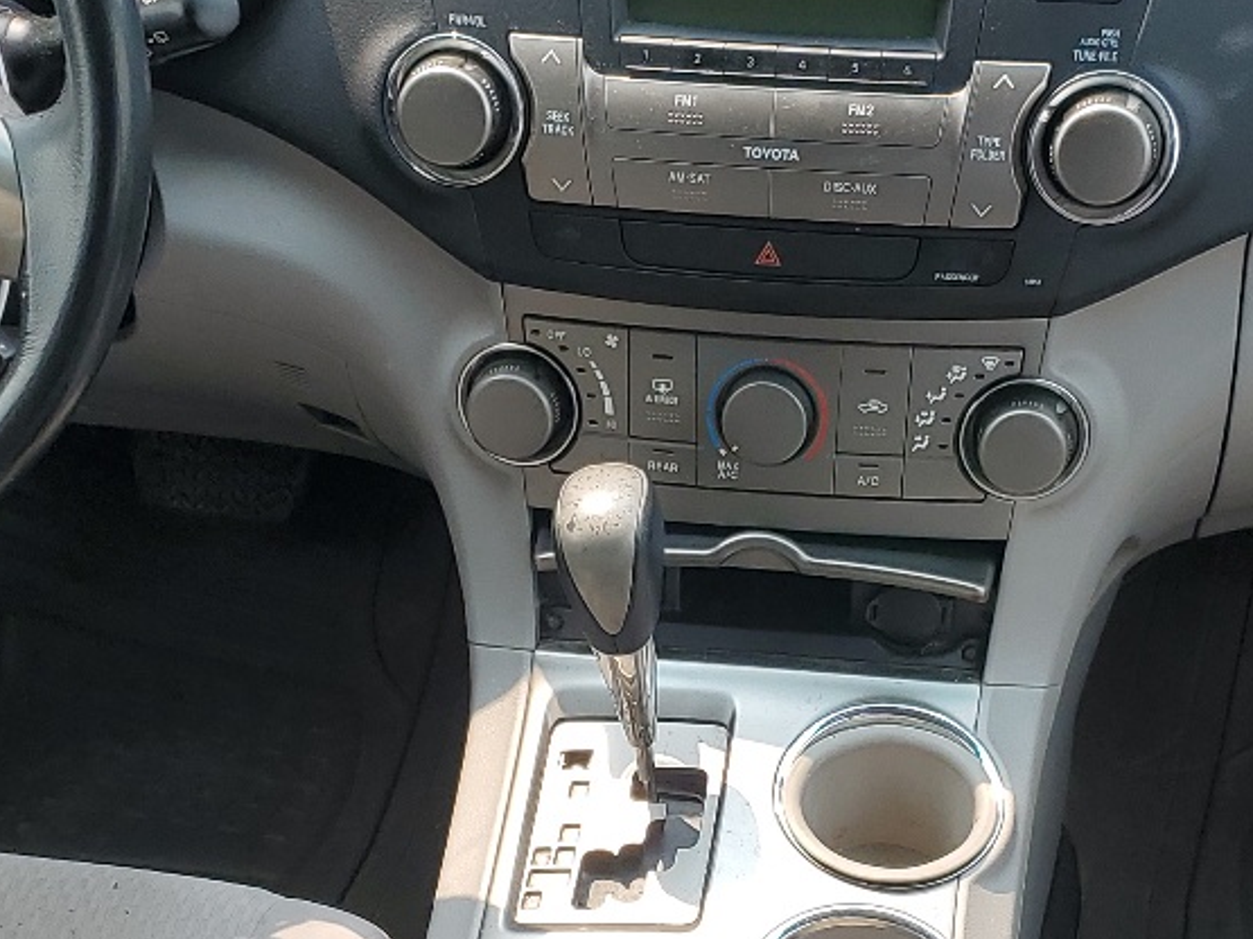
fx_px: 2714
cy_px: 756
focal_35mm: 75
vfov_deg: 19.4
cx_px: 799
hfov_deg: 25.9
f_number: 1.5
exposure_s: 1/556
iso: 50
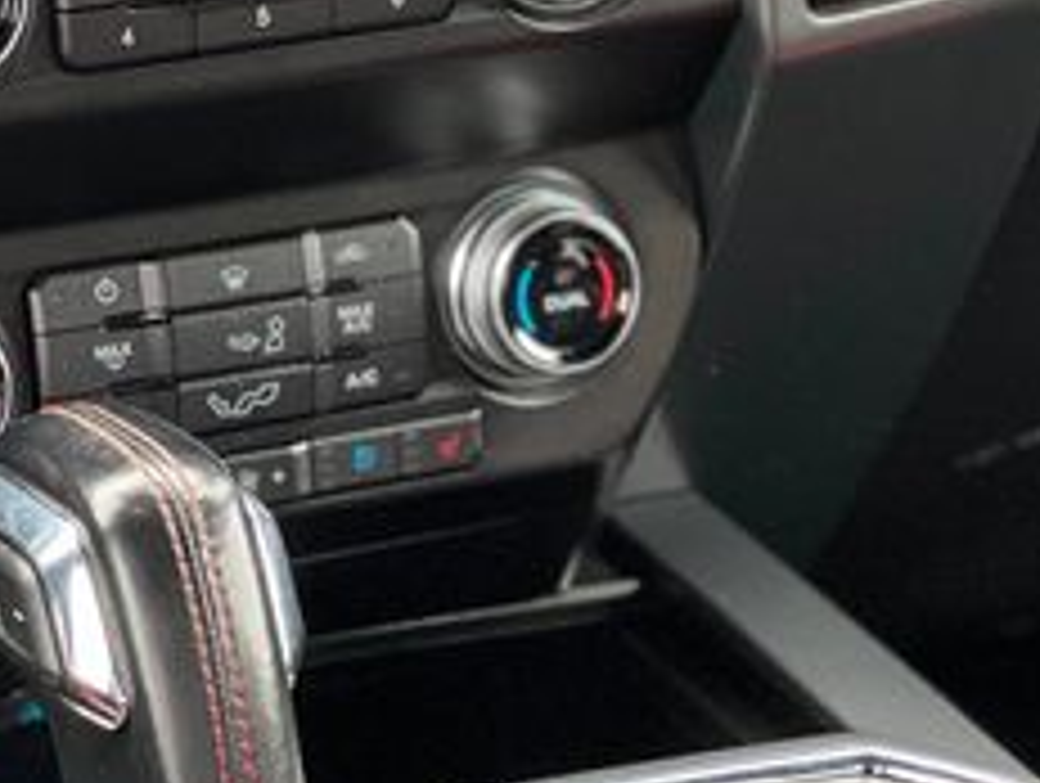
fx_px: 6409
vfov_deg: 7.0
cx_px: 207
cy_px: -18
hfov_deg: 9.3
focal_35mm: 213
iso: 250
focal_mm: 9
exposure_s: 1/88
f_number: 2.8
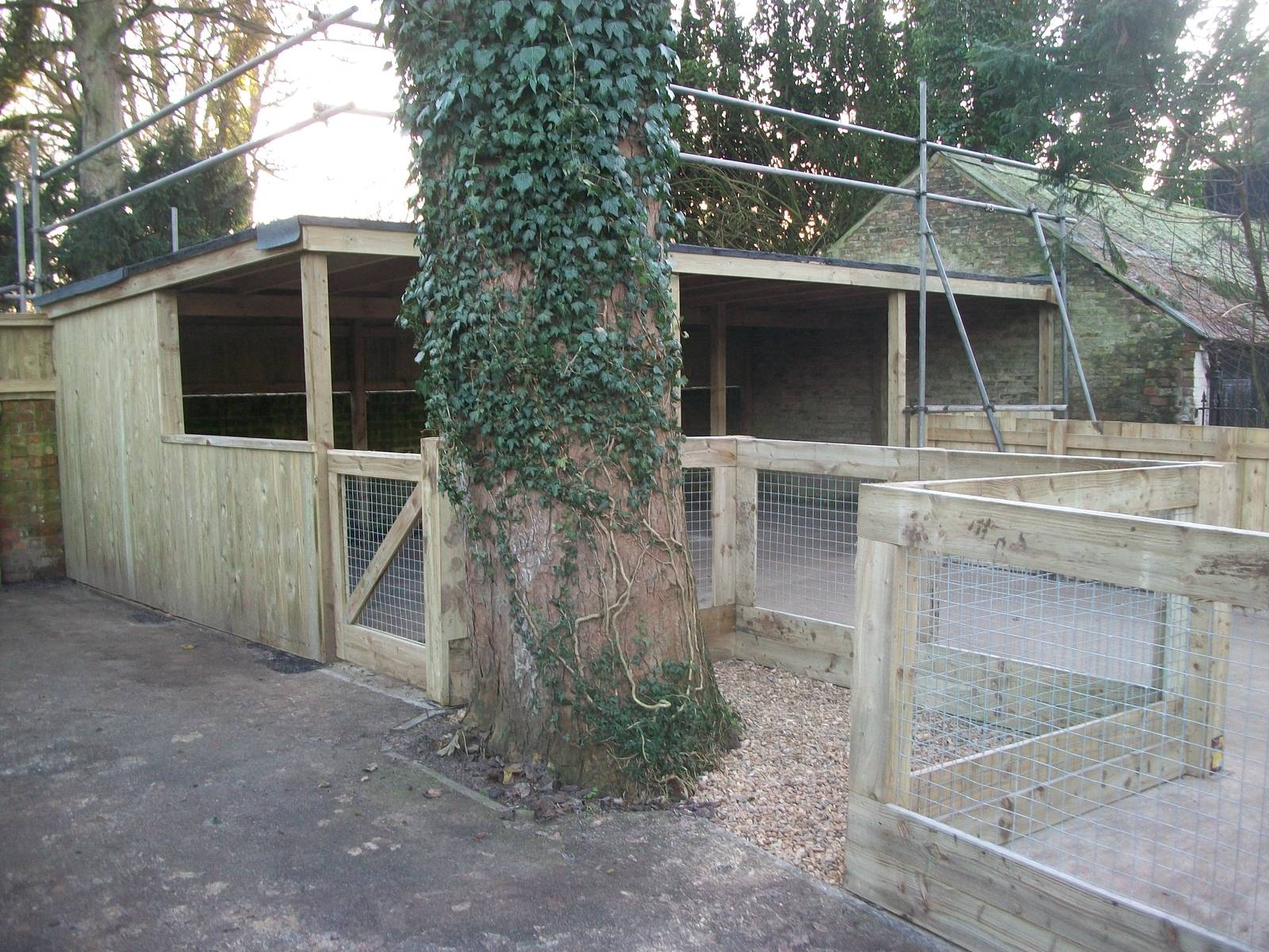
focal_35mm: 32
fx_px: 1173
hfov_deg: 56.8
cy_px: 476
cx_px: 634
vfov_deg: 44.2
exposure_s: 1/30
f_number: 2.9
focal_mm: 5.7
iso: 119
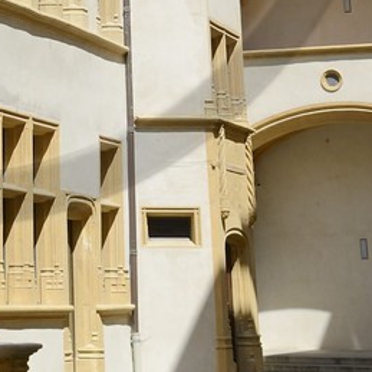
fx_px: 1532
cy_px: -221
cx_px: -60
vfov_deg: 13.0
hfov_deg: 13.5
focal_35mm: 126
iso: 100
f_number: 7.1
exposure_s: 1/250
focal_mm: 24
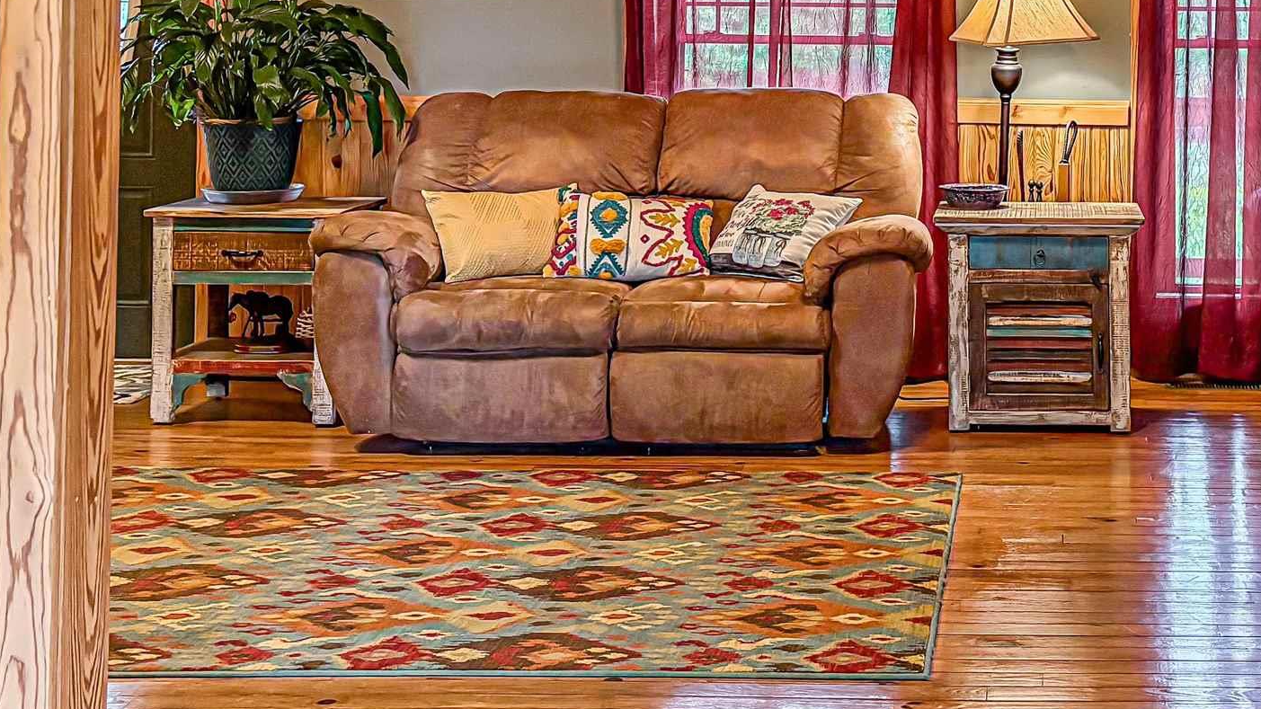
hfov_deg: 32.9
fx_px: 2073
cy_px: -27
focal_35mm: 62
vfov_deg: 18.8
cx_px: 1015
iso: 500
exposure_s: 1/60
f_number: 1.6
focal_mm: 5.96
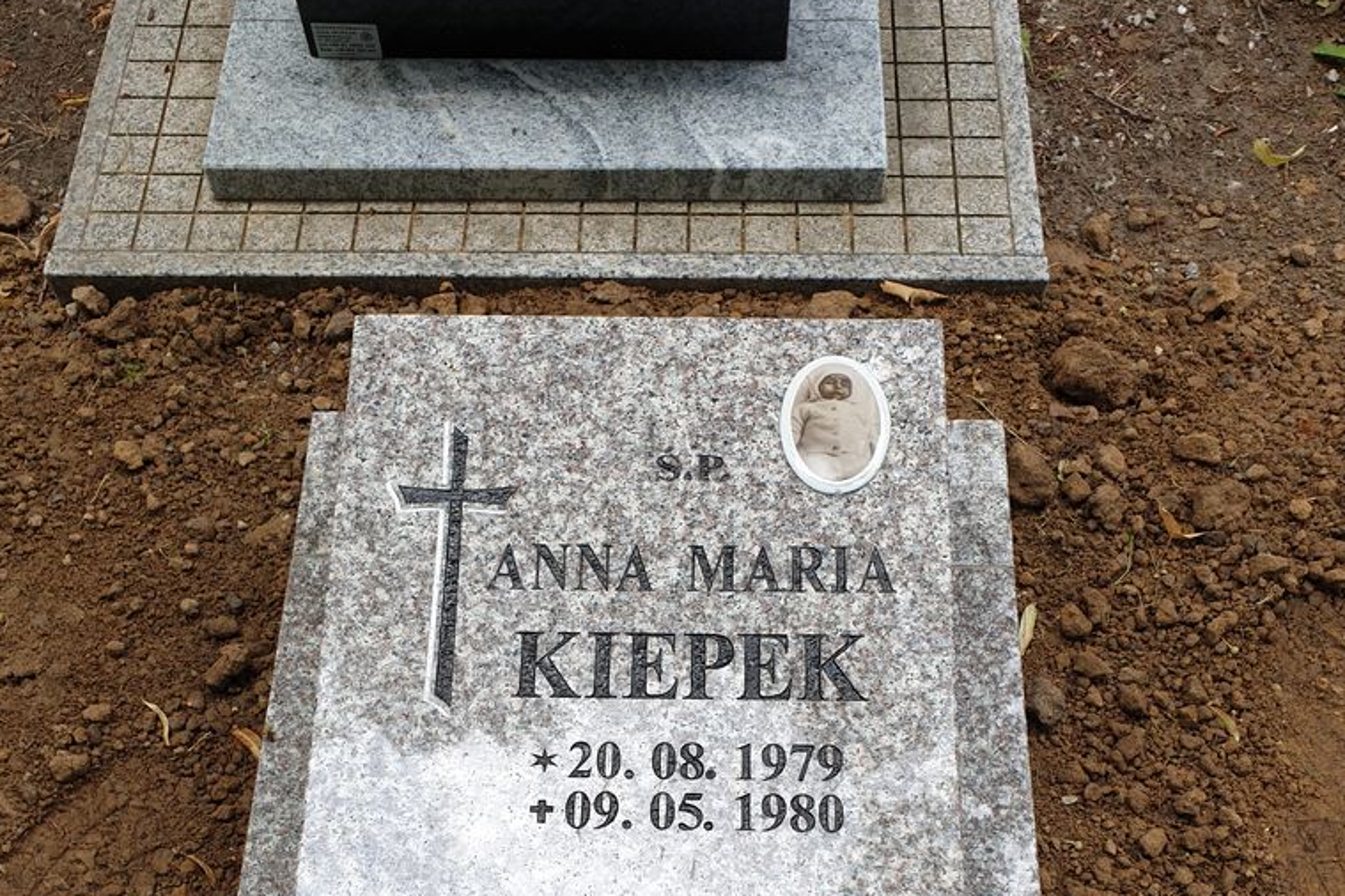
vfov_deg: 33.2
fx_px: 1420
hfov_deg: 50.7
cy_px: 808
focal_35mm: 38
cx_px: 638
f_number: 2.4
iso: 50
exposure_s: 1/194
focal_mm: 4.3
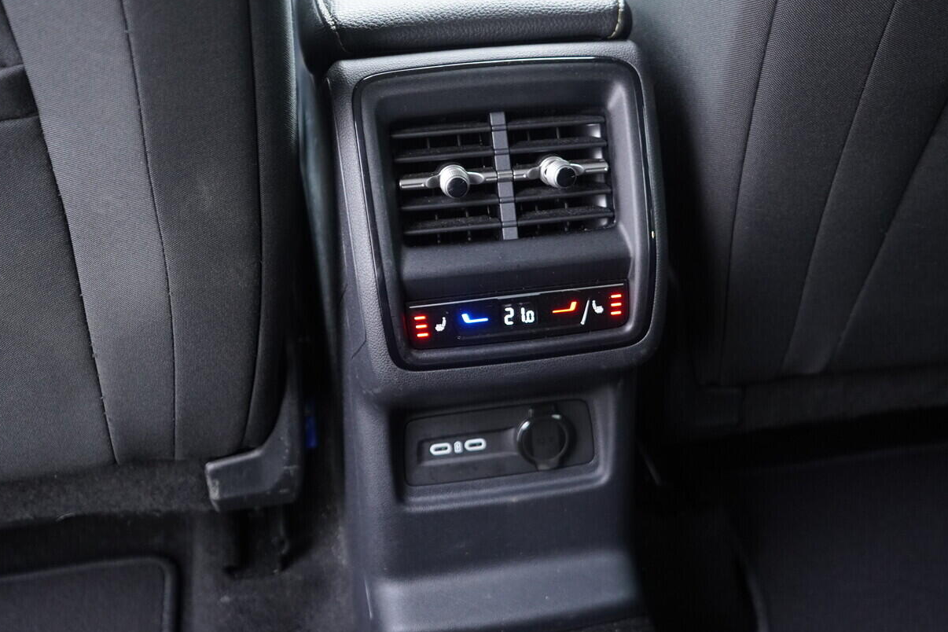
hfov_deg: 45.4
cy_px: 291
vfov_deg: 31.2
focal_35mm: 43
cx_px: 504
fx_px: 1132
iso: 1250
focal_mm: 24
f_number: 2.8
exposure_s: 1/40
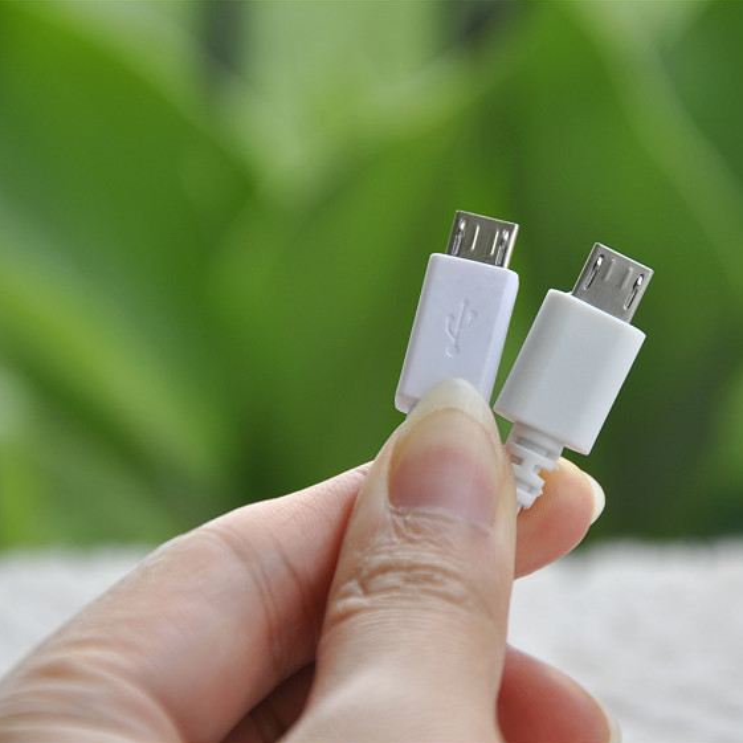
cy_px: 372
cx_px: 539
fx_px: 4921
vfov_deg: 8.6
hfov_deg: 8.6
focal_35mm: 203
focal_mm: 105
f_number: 6.3
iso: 200
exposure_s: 1/160
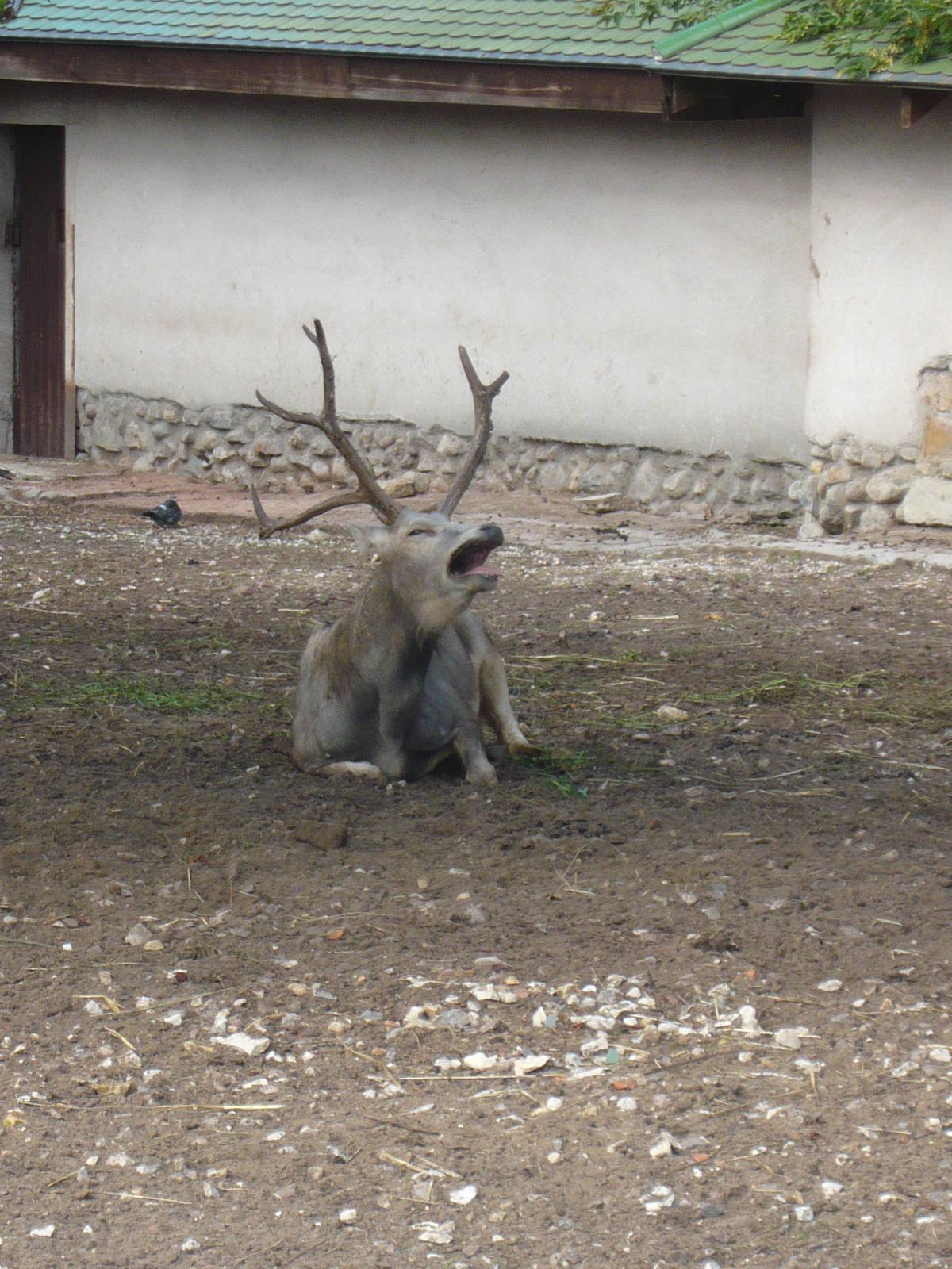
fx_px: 5867
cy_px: 634
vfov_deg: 12.3
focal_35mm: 160
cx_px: 476
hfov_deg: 9.3
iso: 125
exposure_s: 1/125
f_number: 5.1
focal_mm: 16.5
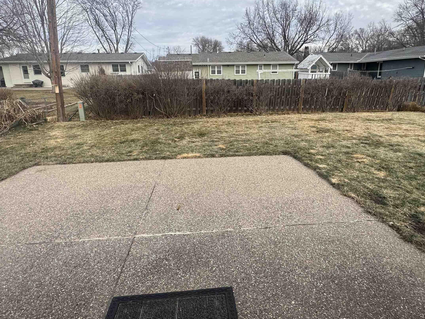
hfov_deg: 81.7
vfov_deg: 65.6
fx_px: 246
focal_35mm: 20
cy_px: 133
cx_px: 218
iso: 40
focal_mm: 2.22
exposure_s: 1/318
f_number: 2.2
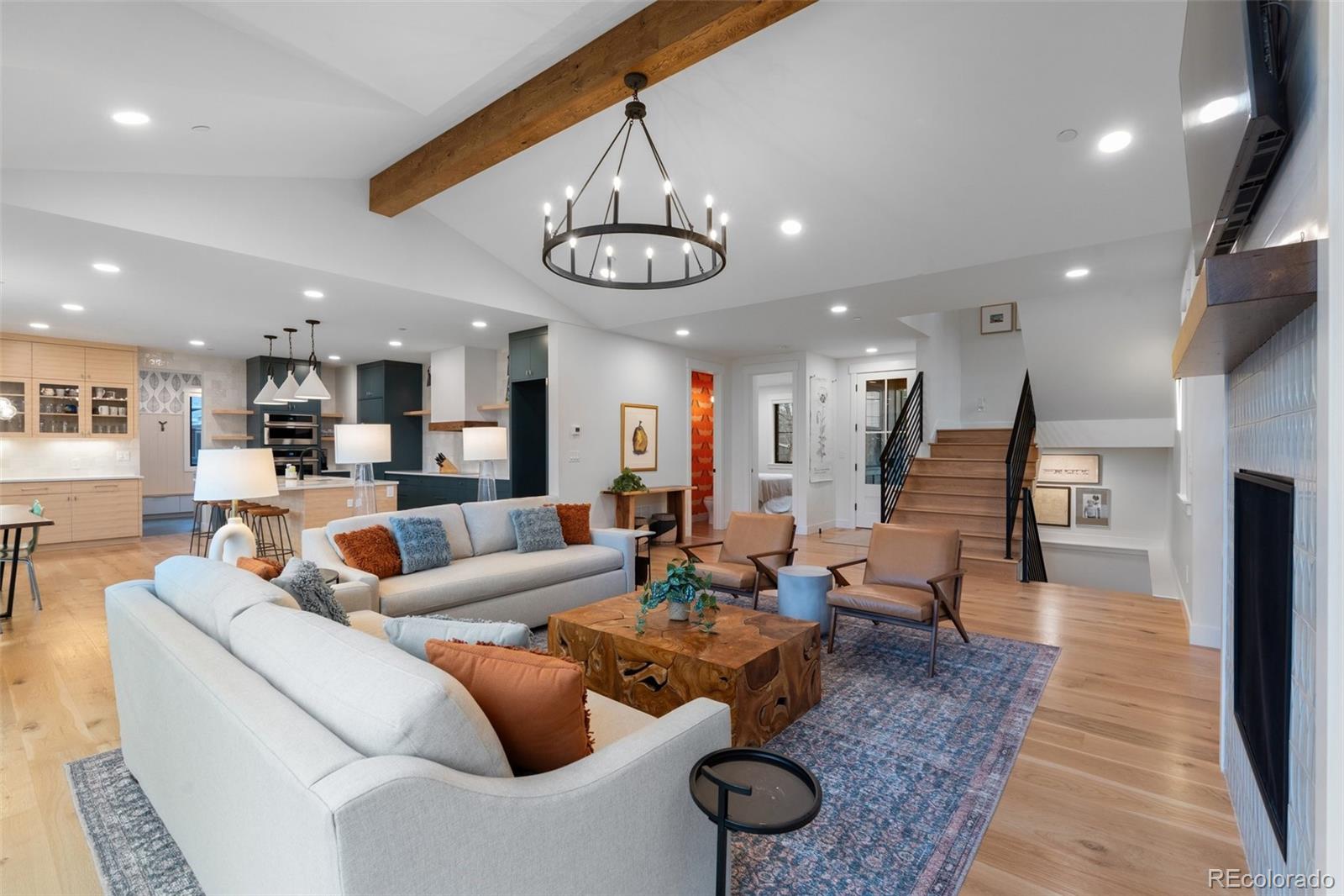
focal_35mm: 16
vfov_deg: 73.7
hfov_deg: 96.7
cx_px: 672
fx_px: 597
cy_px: 448
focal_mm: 16
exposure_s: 1/10
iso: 640
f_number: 9
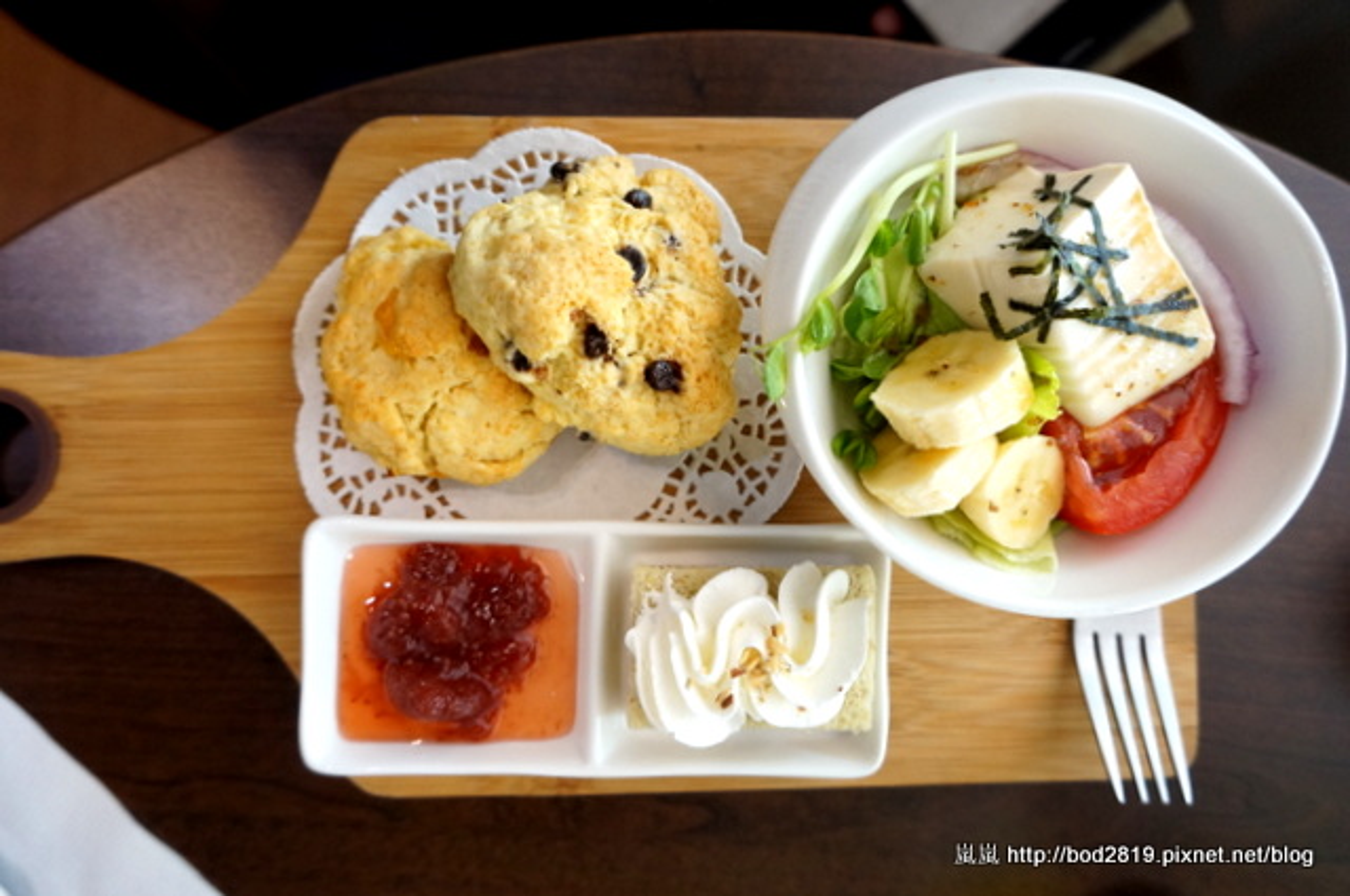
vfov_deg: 53.0
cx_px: 675
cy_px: 448
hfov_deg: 73.8
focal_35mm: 24
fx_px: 899
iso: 800
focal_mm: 16
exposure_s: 1/60
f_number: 4
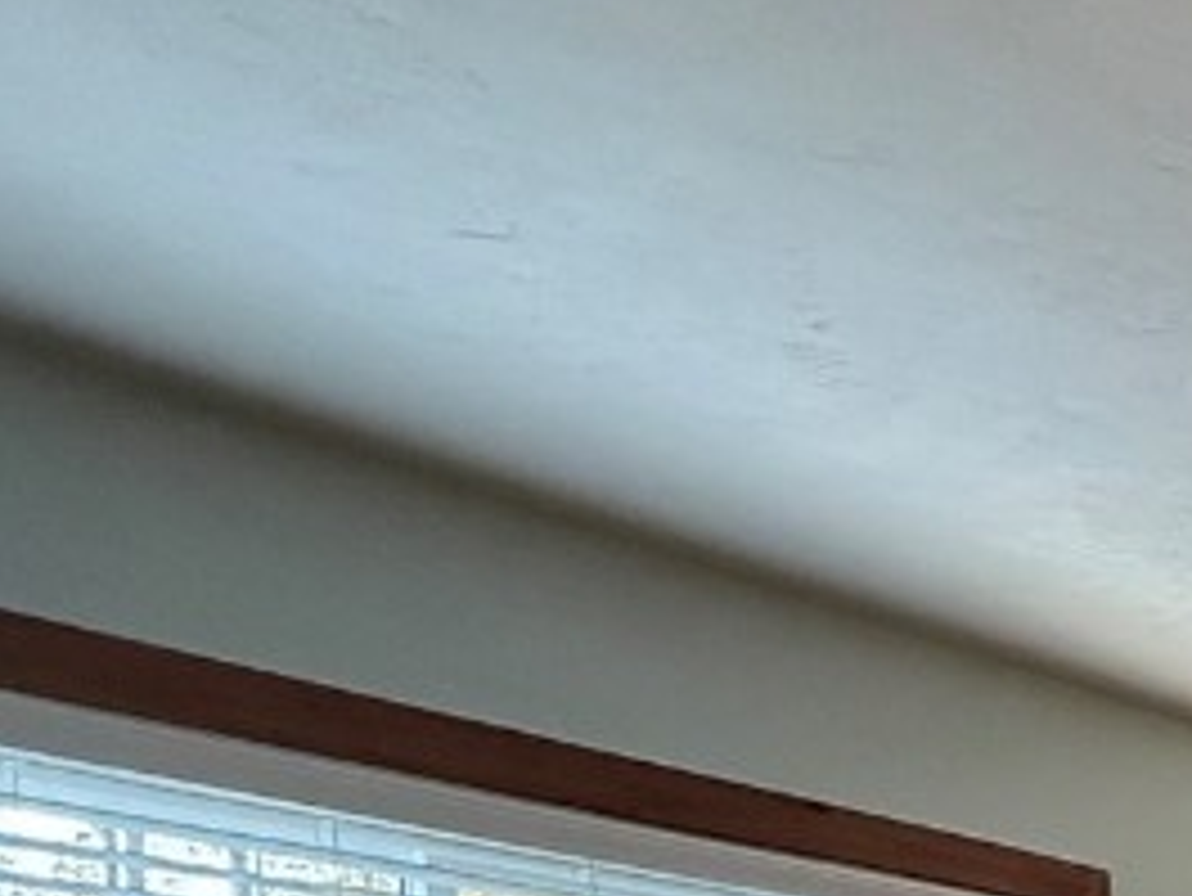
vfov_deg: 22.5
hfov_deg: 23.5
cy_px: 1324
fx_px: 1860
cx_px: 2006
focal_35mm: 54
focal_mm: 2.22
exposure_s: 1/120
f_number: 2.2
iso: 640
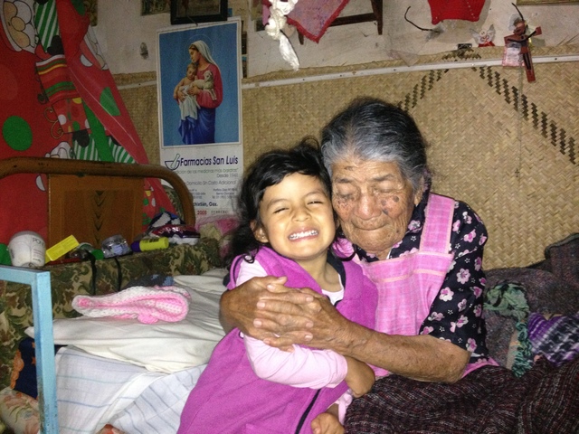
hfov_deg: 52.6
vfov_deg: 40.7
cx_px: 290
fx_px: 585
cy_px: 217
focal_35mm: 35
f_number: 2.4
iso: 320
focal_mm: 4.28
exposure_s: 1/16
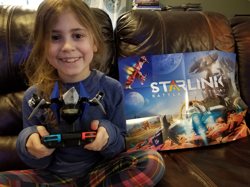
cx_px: 125
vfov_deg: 53.0
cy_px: 94
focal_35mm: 26
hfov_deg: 67.3
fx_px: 188
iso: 320
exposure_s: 1/10
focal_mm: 4.3
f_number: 1.7
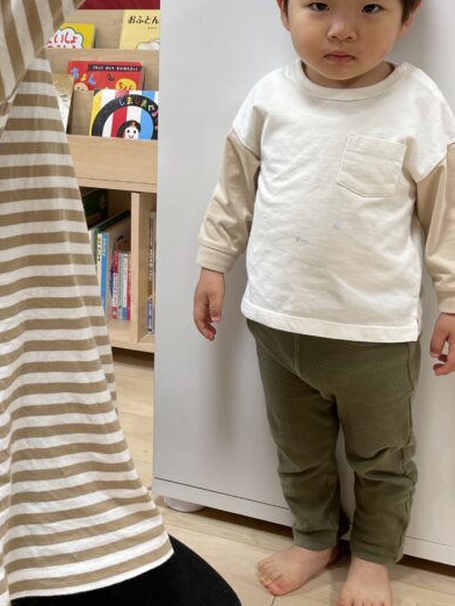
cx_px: 106
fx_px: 893
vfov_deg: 37.1
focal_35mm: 51
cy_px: 210
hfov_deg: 28.1
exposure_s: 1/120
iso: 64
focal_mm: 4.2
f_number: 1.6
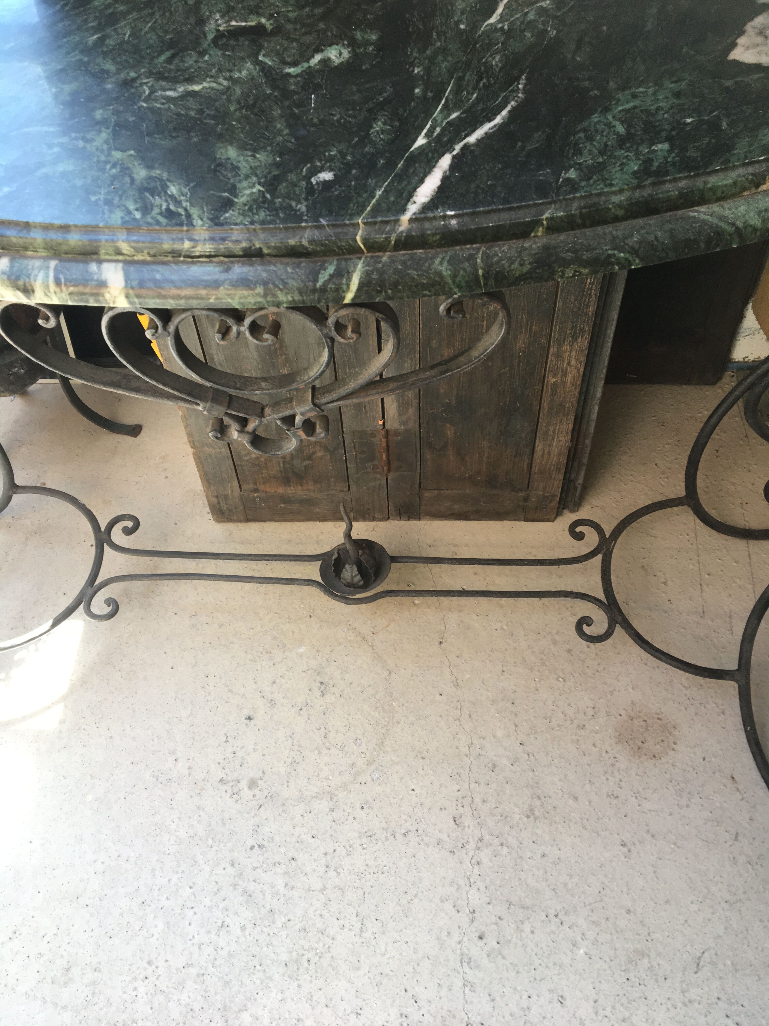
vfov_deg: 61.7
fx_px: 859
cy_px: 513
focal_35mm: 29
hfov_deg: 48.2
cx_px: 384
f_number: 2.2
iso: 40
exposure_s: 1/100
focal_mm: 4.15
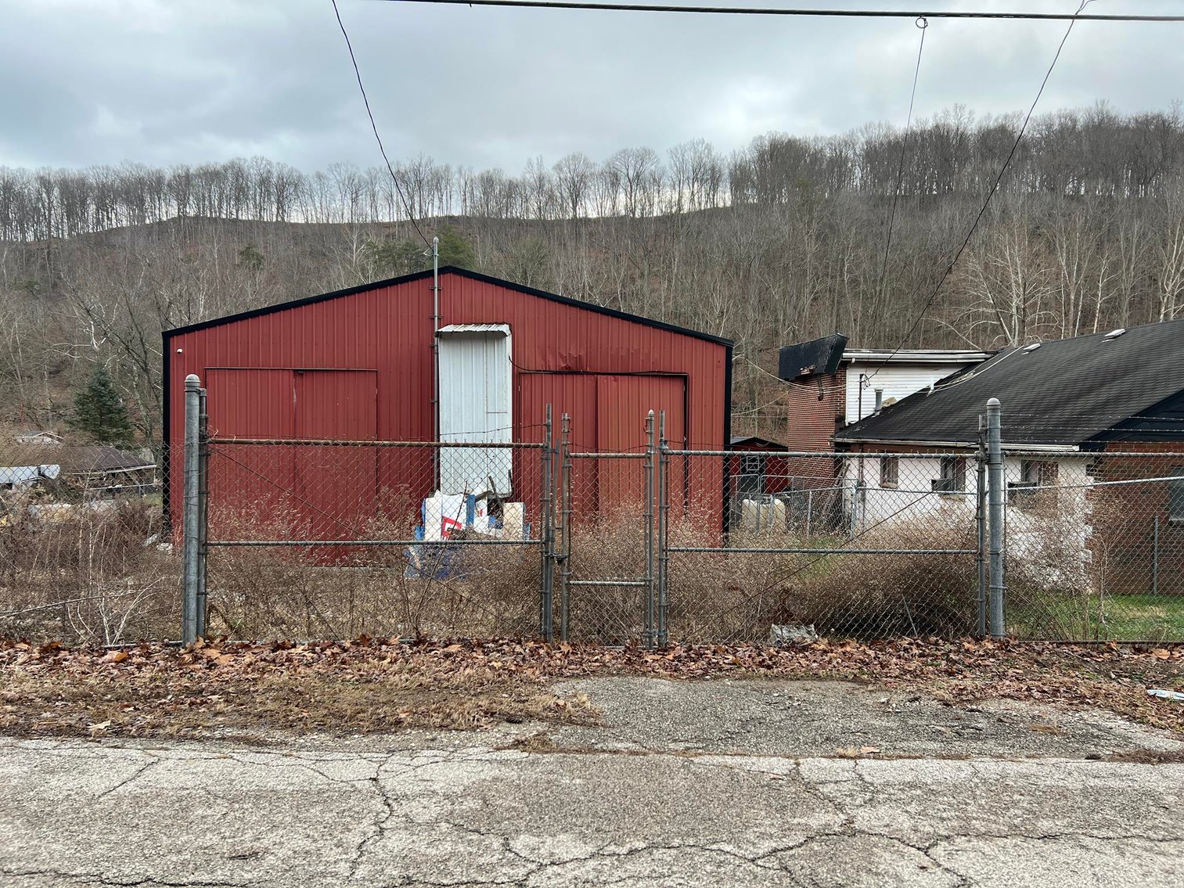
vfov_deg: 53.1
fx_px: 889
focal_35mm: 26
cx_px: 592
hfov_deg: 67.3
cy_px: 444
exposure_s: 1/300
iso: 50
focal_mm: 5.7
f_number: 1.5
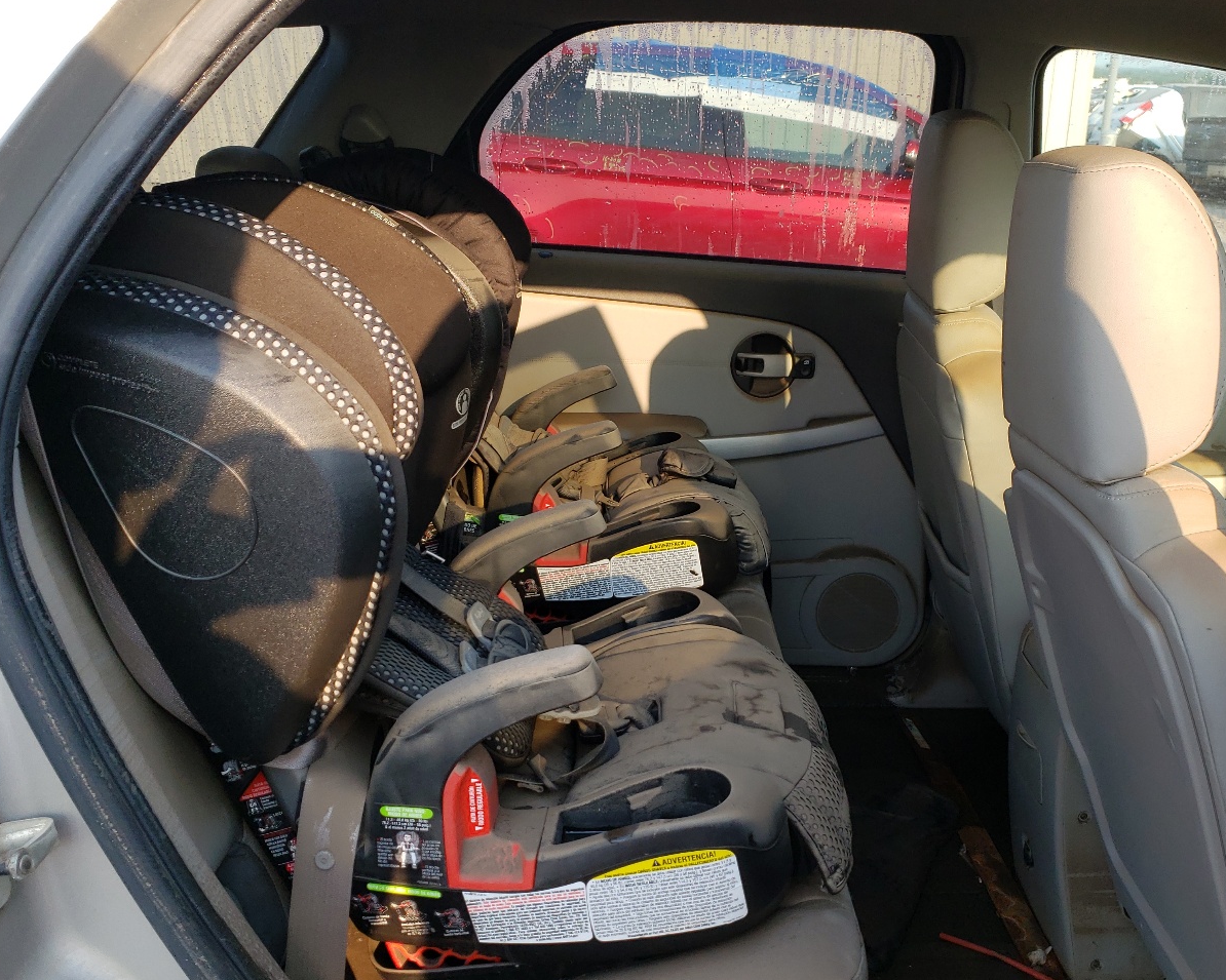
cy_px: 531
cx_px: 701
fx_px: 1234
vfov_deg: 43.3
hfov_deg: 52.7
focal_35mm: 34
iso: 50
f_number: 1.5
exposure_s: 1/500
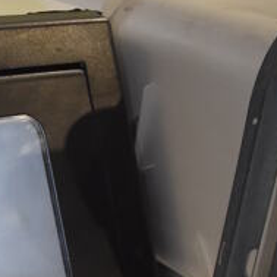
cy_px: 418
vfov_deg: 14.6
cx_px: -157
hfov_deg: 14.5
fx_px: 1005
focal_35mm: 111
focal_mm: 18
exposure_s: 1/125
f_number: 3.5
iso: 1400
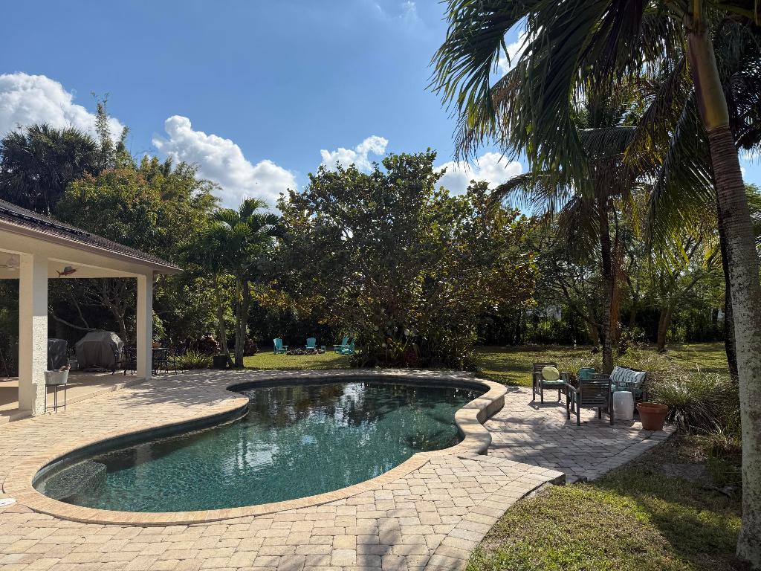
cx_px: 380
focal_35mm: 24
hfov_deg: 71.6
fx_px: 528
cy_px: 286
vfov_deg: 56.8
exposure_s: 1/6173
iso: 80
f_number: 1.78
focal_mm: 6.76
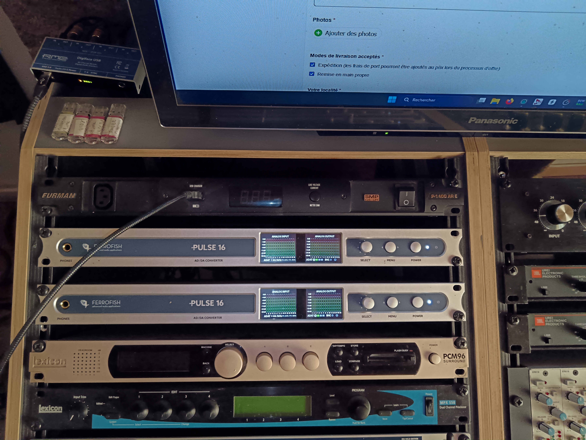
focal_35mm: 27
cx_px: 293
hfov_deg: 65.3
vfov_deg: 51.4
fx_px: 457
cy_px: 220
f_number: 1.9
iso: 2718
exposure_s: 1/100
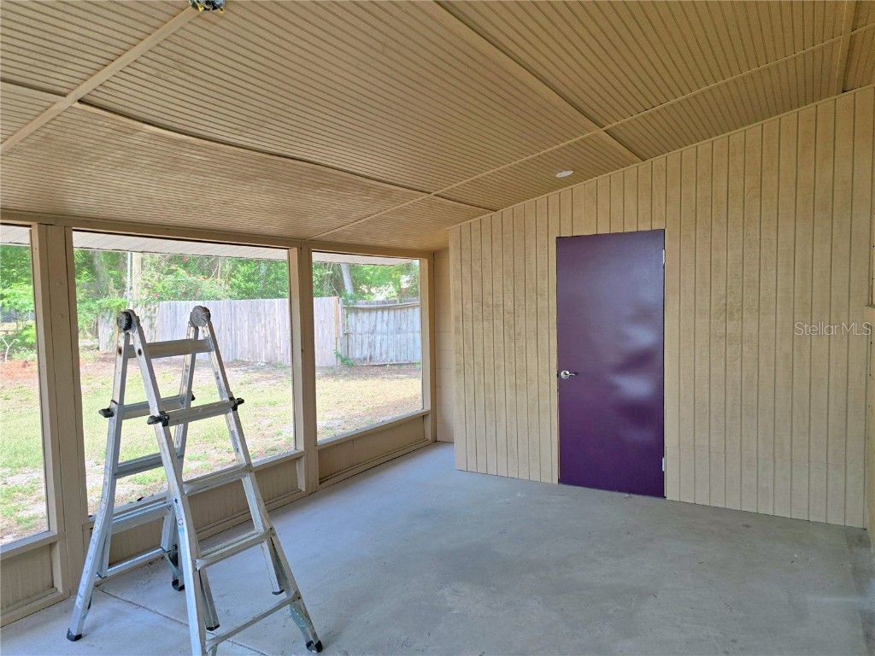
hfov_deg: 73.9
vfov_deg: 58.9
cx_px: 438
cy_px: 328
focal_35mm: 23
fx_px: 581
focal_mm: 6.3
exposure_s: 1/180
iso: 80
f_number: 1.7
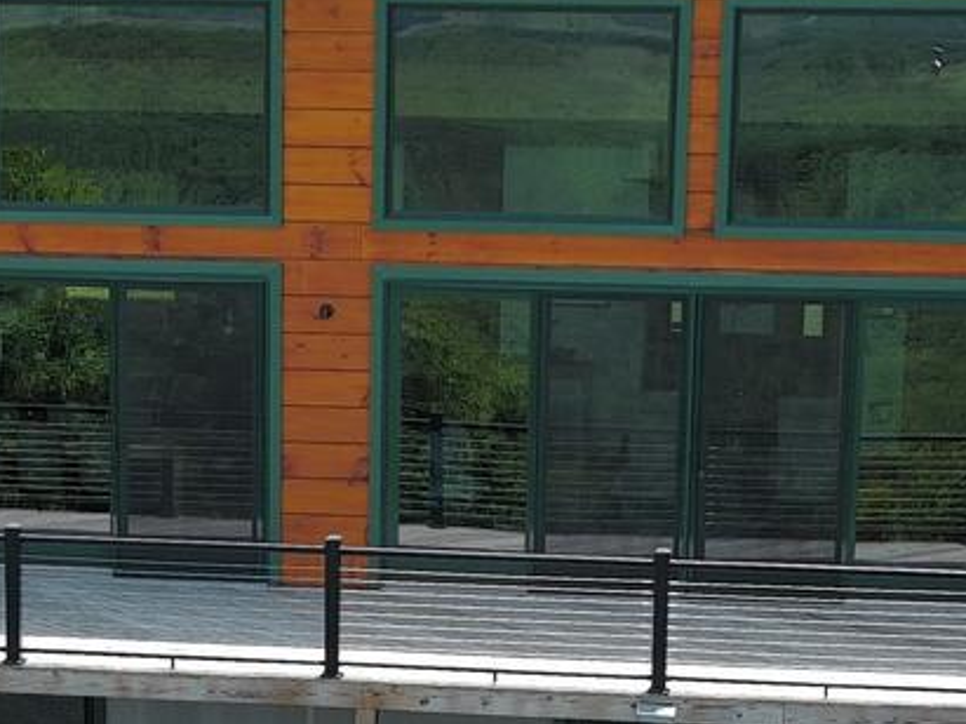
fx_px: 3878
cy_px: 796
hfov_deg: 14.2
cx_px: 291
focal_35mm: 139
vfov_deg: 10.5
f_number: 2.8
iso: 100
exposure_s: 1/547
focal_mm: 10.57
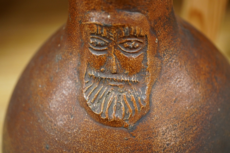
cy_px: 76
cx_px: 115
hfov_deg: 43.6
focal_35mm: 45
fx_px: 287
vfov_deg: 29.9
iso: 1250
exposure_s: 1/125
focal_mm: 30
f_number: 3.5
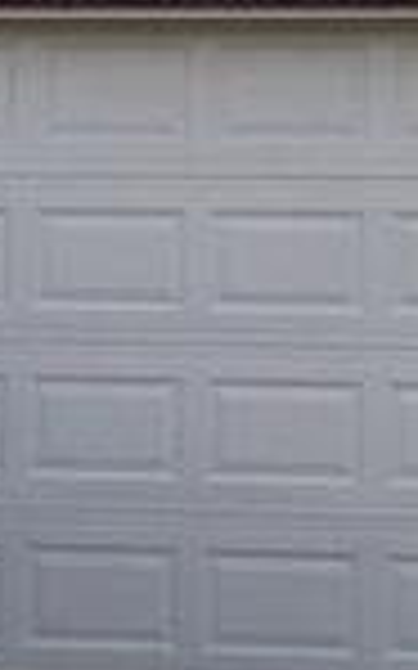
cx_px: 544
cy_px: 67
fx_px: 2883
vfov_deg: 13.1
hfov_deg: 8.2
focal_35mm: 158
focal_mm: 4.15
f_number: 2.2
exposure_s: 1/646
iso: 25
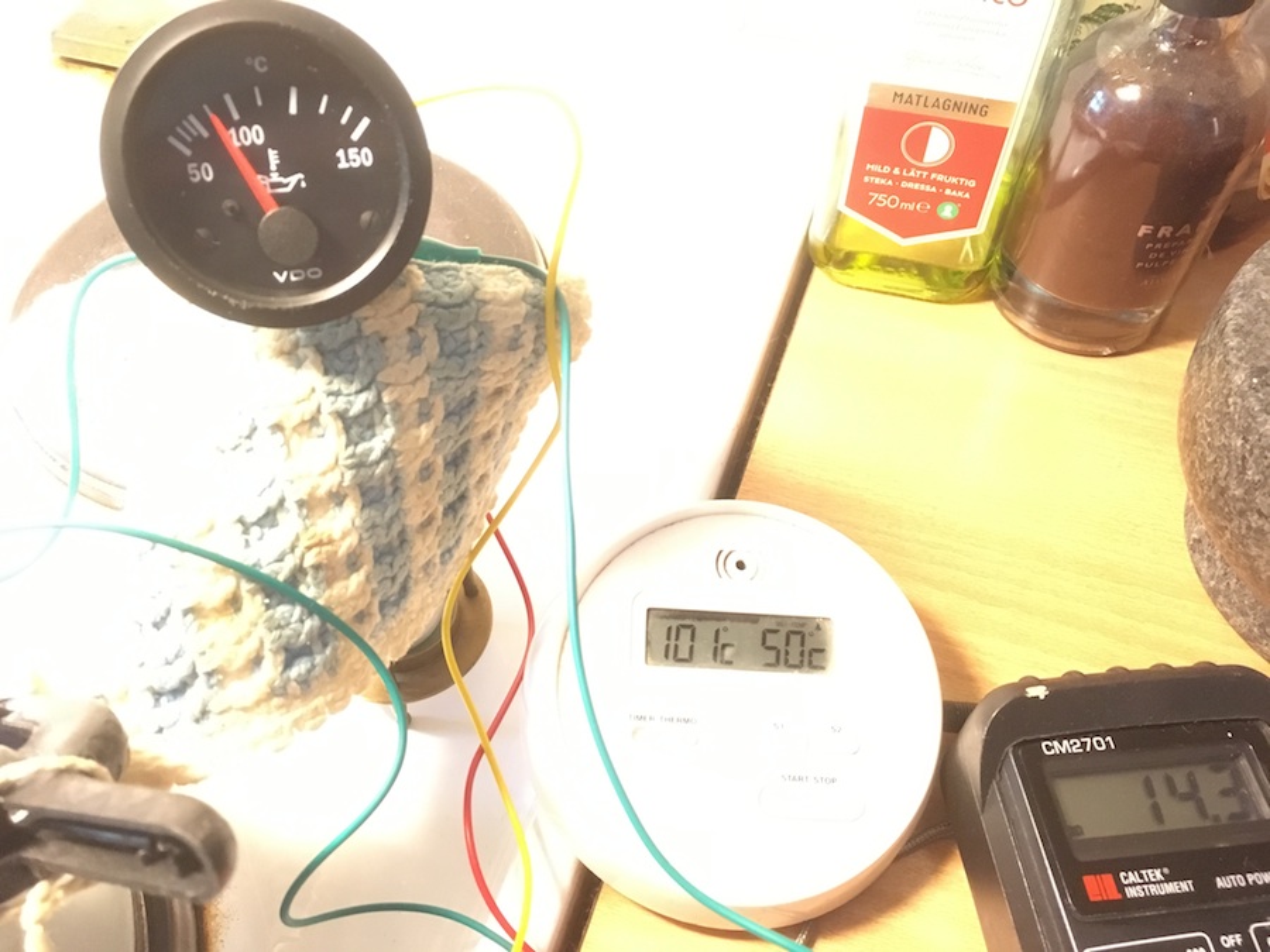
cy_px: 476
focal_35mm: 29
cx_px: 635
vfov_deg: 48.2
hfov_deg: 61.7
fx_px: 1064
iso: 320
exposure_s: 1/17
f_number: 2.2
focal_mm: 4.15
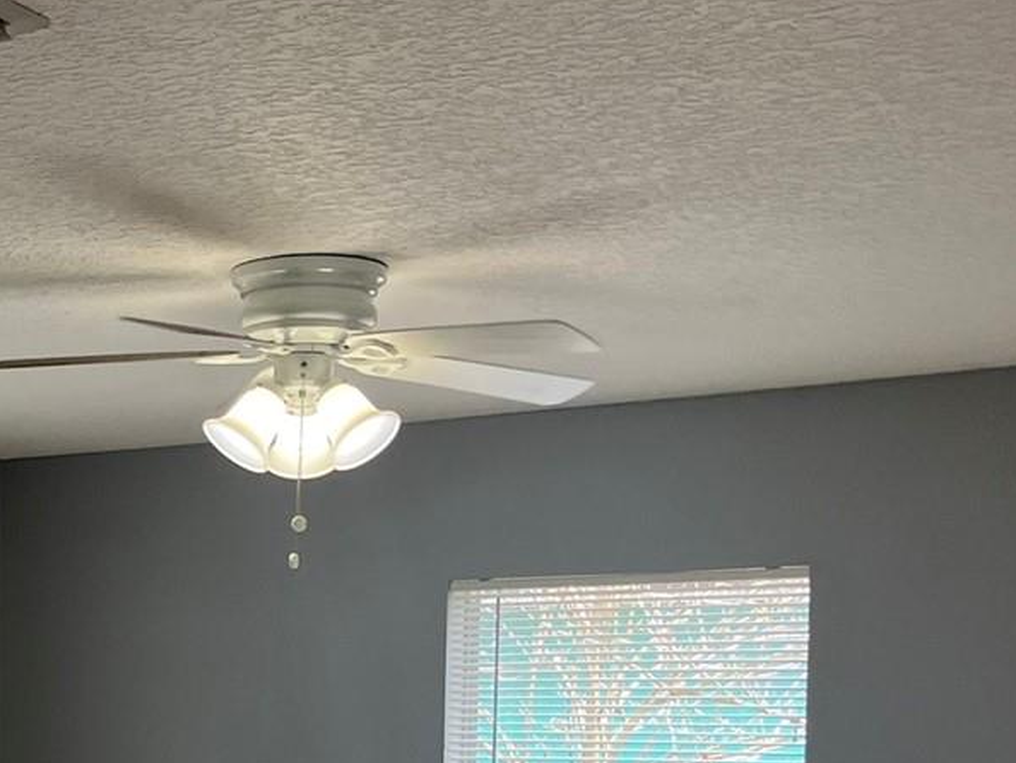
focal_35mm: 70
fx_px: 2055
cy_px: 840
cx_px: -58
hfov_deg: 26.0
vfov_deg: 20.1
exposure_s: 1/120
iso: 64
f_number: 1.6
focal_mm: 5.1
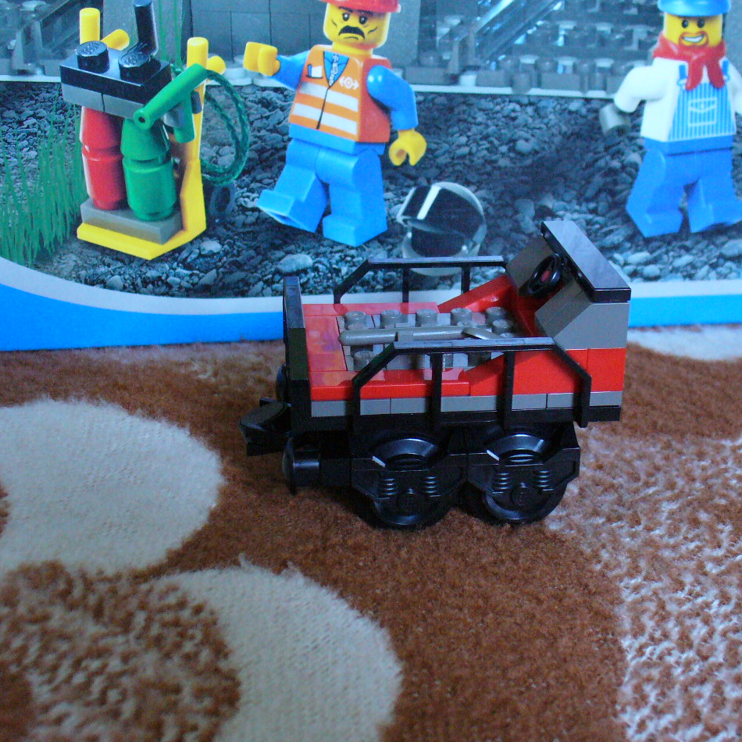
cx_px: 419
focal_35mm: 50
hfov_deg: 34.0
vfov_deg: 34.0
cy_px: 371
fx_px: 1213
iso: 400
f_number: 2.9
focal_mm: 7
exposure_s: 1/25
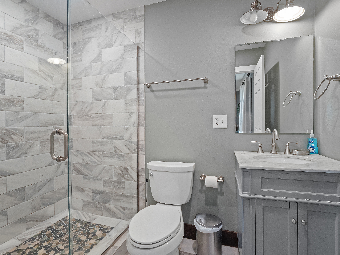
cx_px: 170
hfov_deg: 94.5
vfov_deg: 78.1
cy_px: 128
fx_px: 157
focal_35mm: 16
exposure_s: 1/6
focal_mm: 8
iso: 400
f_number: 5.6
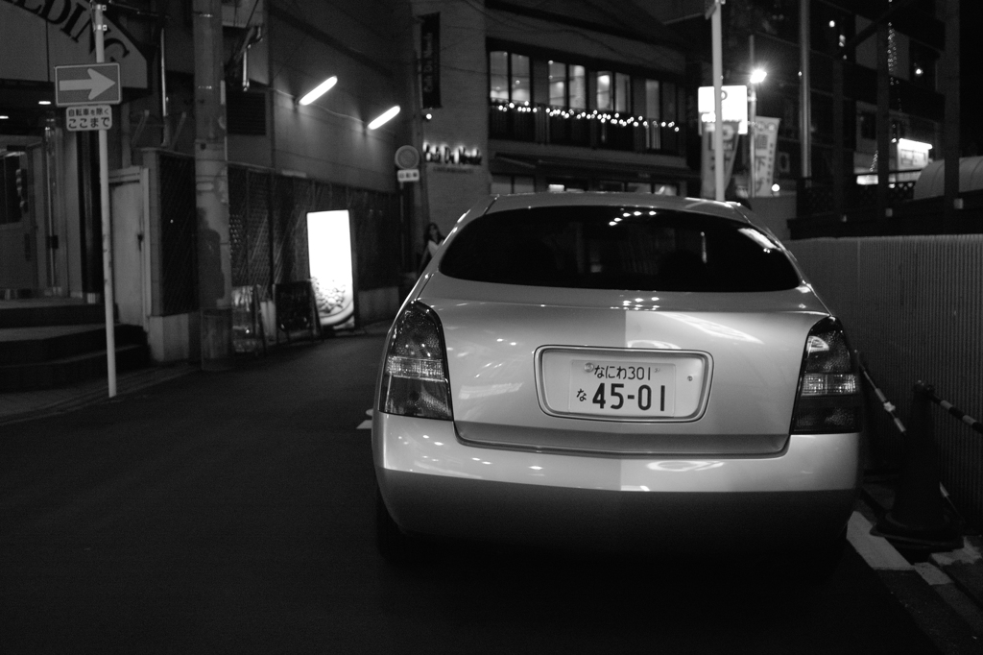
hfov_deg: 47.4
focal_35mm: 41
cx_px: 492
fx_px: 1119
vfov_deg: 32.6
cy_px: 328
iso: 800
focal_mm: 24.2
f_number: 2.8
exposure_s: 1/40
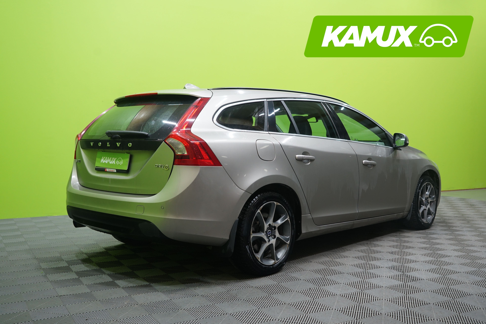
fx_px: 486
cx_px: 243
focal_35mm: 36
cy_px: 162
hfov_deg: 53.1
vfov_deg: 36.9
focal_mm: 36
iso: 640
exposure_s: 1/20
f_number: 5
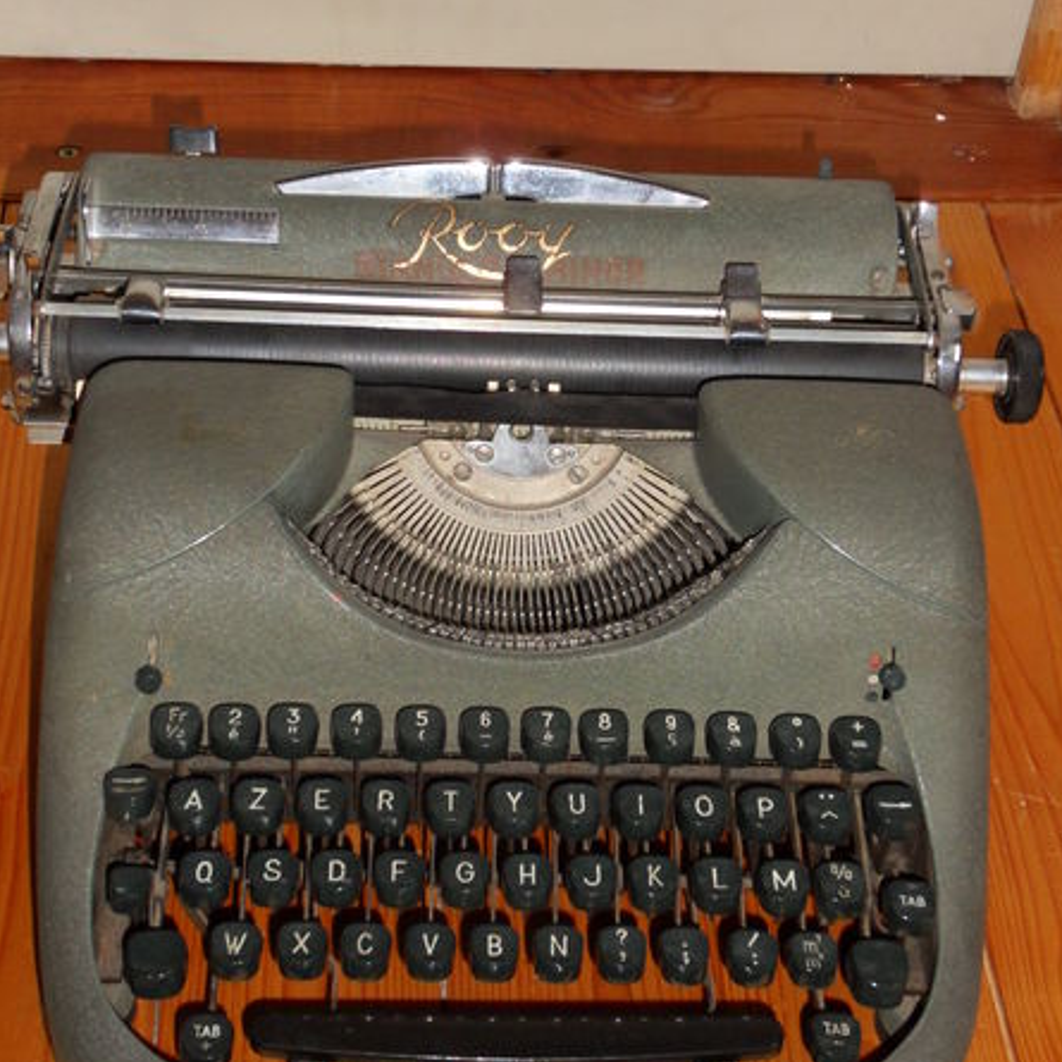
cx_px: 535
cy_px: 554
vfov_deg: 27.7
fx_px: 2152
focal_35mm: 62
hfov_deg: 27.7
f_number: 4.5
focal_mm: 9.1
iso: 200
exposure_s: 1/45
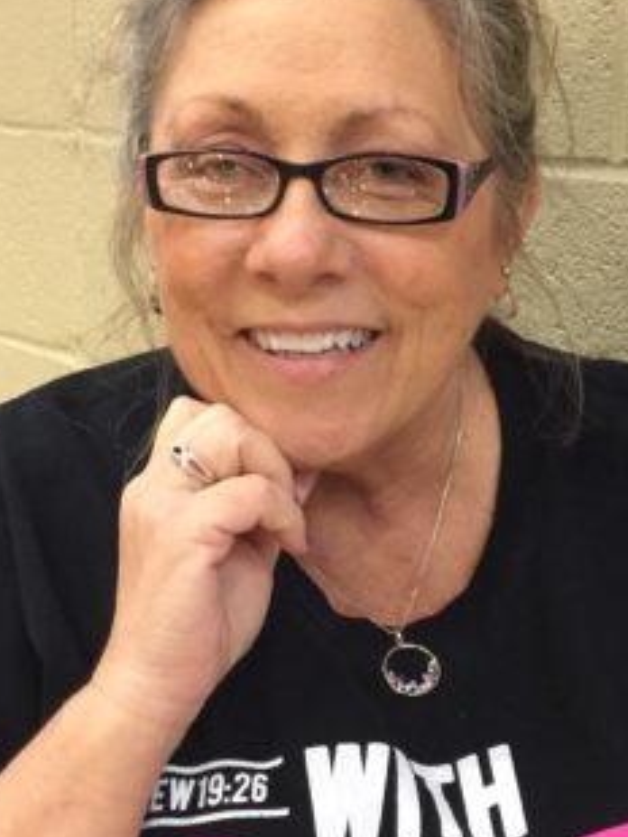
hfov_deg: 32.0
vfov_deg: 41.8
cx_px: 401
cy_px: 328
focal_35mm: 45
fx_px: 1088
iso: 125
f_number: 2.2
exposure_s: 1/15
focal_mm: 4.15
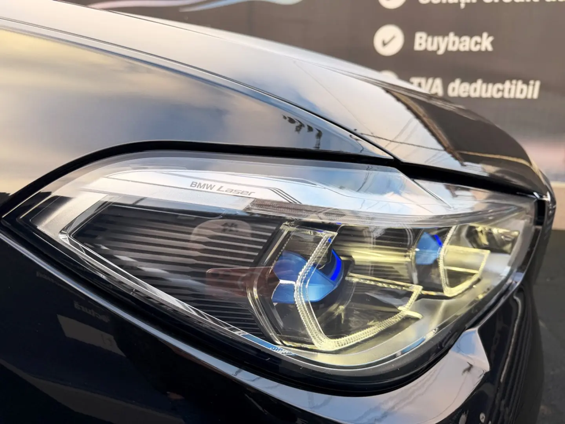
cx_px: 282
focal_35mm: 24
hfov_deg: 71.6
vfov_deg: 56.8
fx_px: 392
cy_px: 212
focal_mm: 6.76
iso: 80
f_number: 1.78
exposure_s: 1/253
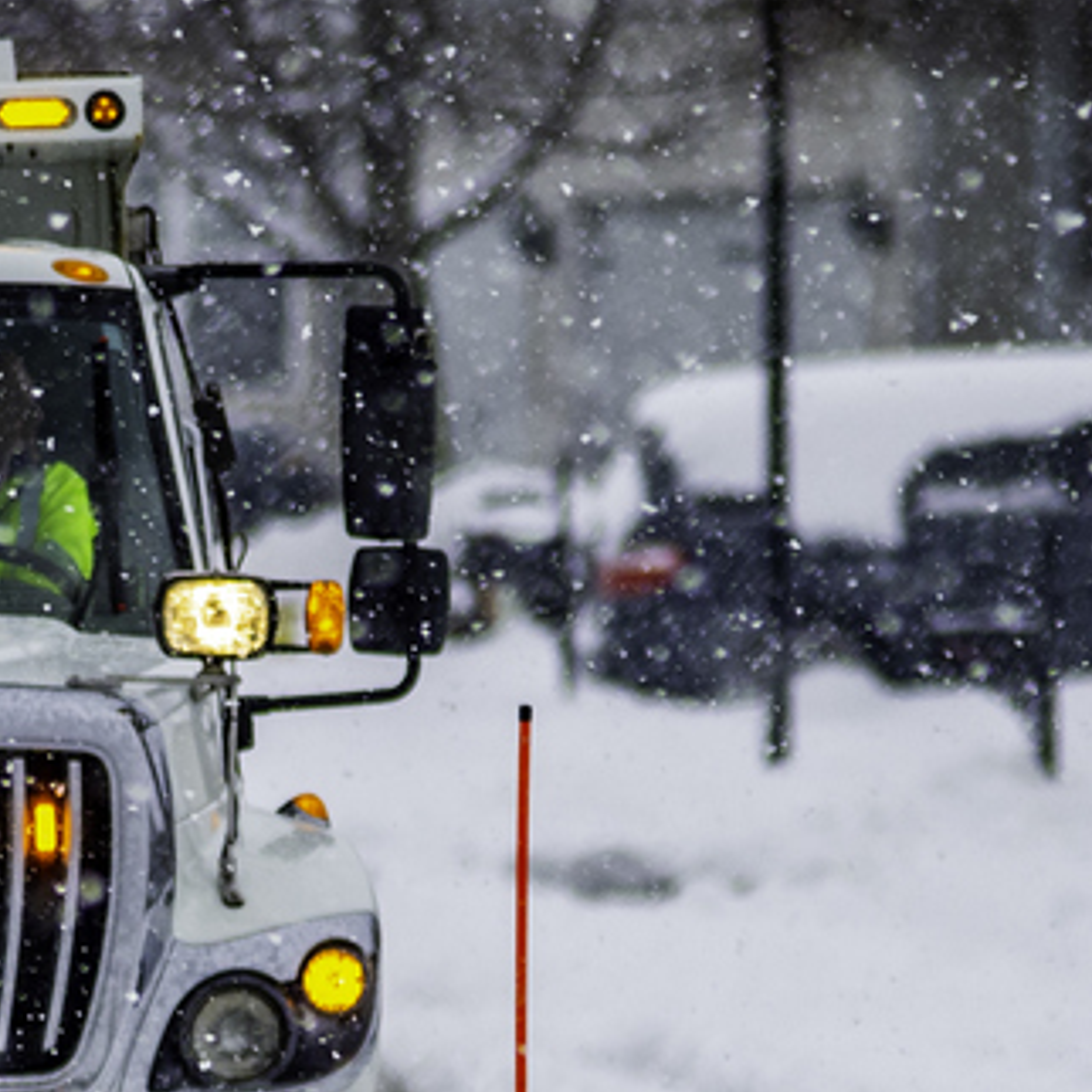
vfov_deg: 1.8
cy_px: 1131
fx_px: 35476
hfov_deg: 1.8
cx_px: 192
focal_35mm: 994
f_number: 2.8
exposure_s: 1/1600
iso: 200
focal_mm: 200
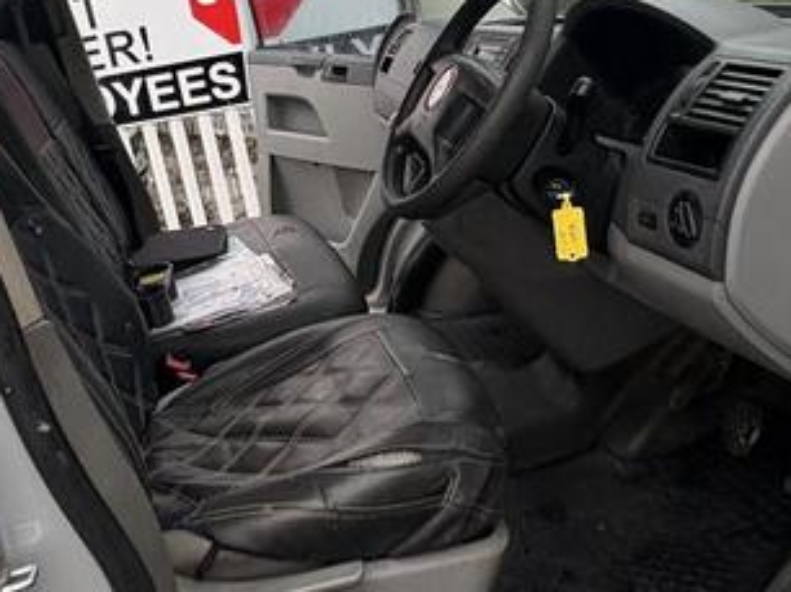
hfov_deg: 45.7
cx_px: 339
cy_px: 220
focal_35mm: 41
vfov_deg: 34.9
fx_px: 936
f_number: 2.2
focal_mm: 2.22
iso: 160
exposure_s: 1/99
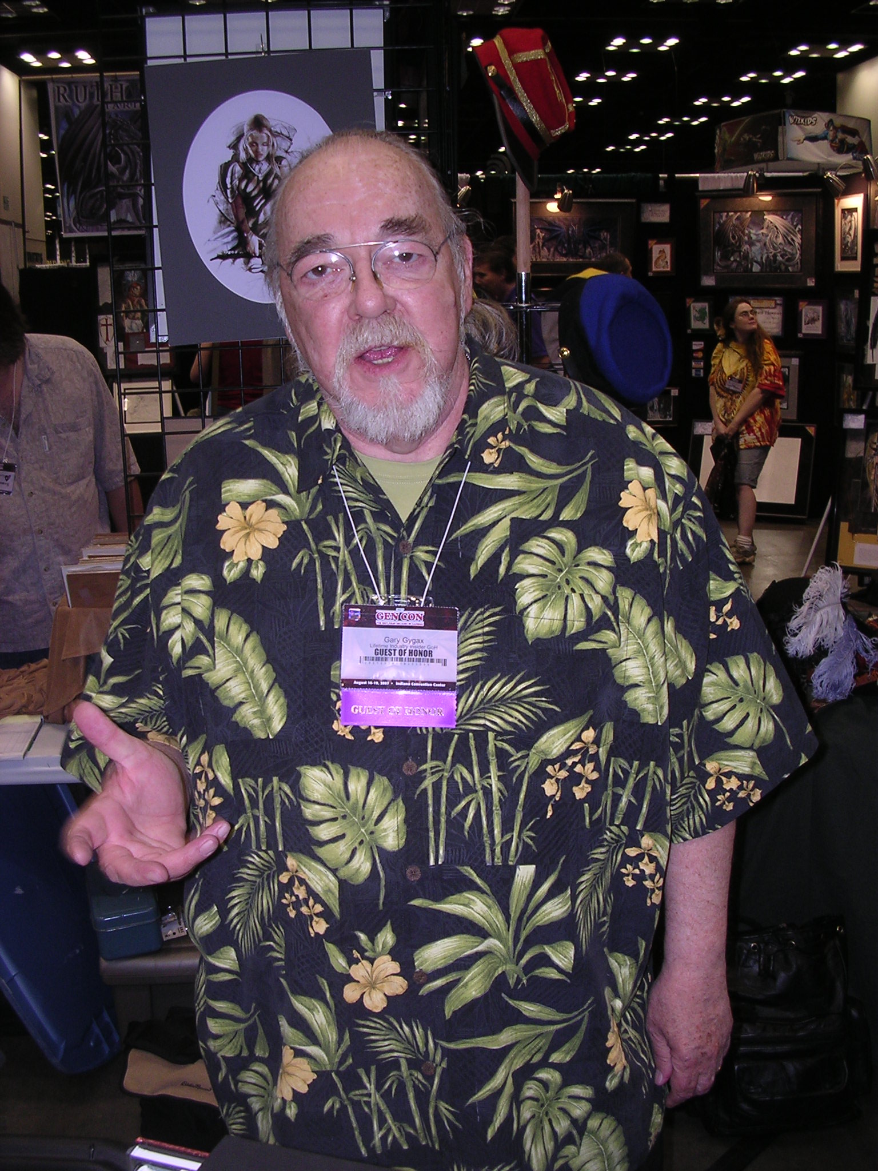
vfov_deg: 49.0
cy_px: 586
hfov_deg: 37.7
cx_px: 439
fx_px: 1285
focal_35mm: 38
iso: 100
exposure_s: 1/60.1
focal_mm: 5.8
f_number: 2.8
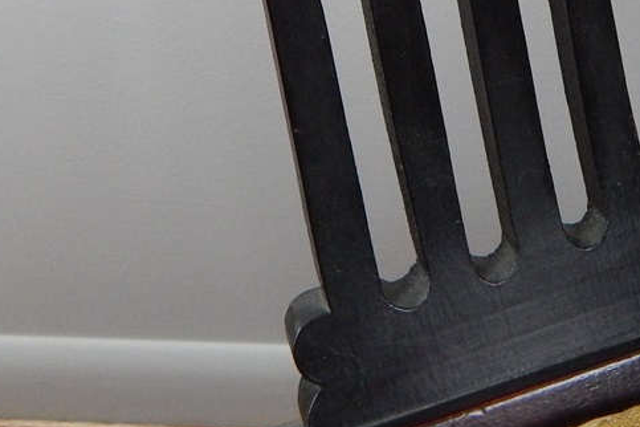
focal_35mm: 66
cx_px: 462
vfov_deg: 18.8
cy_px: -158
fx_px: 1173
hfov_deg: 30.1
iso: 400
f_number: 3
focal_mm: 4
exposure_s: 1/50
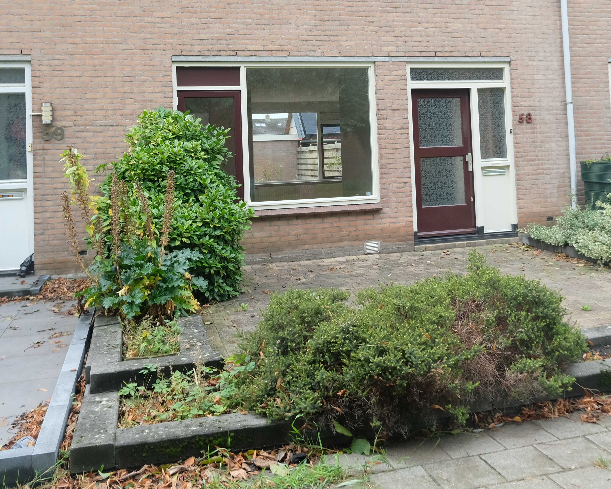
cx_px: 349
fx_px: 705
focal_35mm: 39
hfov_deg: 46.7
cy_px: 124
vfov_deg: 37.3
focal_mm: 15.2
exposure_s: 1/220
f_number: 4
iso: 400
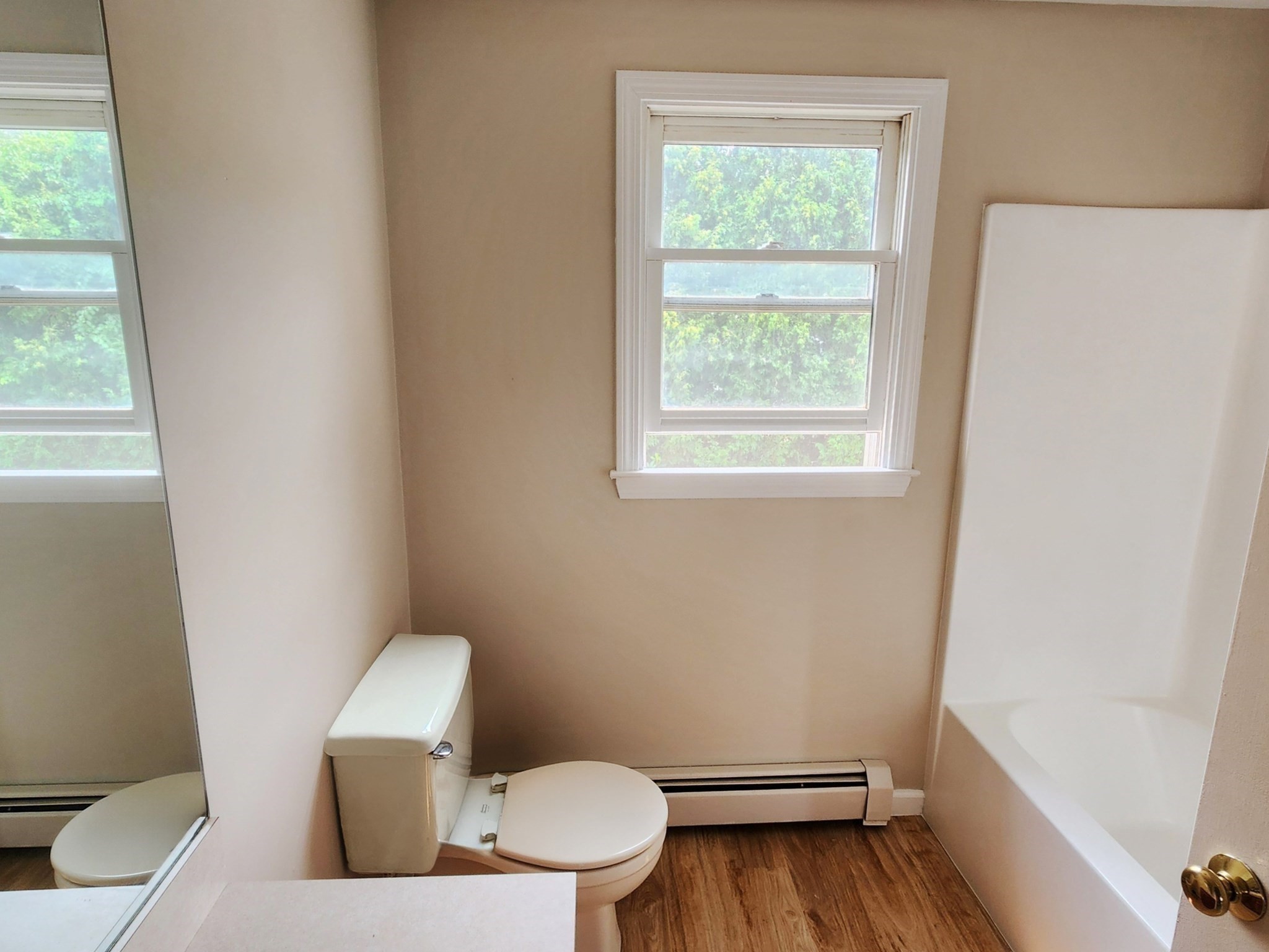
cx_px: 634
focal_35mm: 13
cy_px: 476
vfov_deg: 89.9
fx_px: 477
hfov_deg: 106.2
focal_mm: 2.2
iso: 64
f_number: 2.2
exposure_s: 1/60
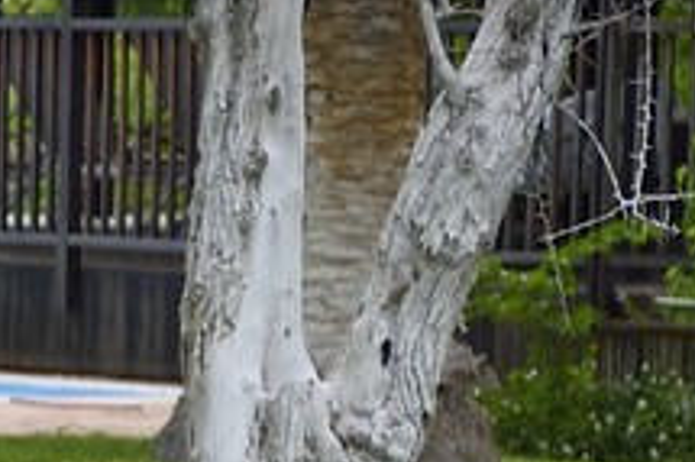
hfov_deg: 3.8
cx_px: -1671
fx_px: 10050
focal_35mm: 521
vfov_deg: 2.6
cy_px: 103
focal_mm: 70
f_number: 5
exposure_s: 1/100
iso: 1000
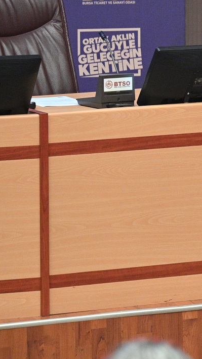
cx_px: 537
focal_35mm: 372
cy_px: 118
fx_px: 3545
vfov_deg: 5.8
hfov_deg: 3.2
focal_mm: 115
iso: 1600
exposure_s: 1/100
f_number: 2.8
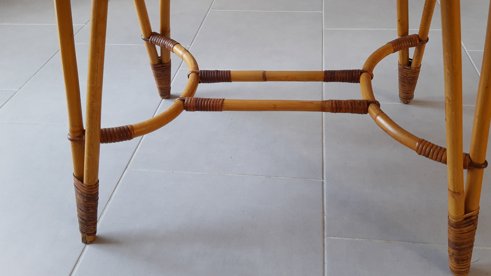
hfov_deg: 60.9
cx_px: 265
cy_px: 117
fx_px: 417
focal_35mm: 32
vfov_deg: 36.6
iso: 44
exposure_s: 1/33
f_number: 1.7
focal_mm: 4.75
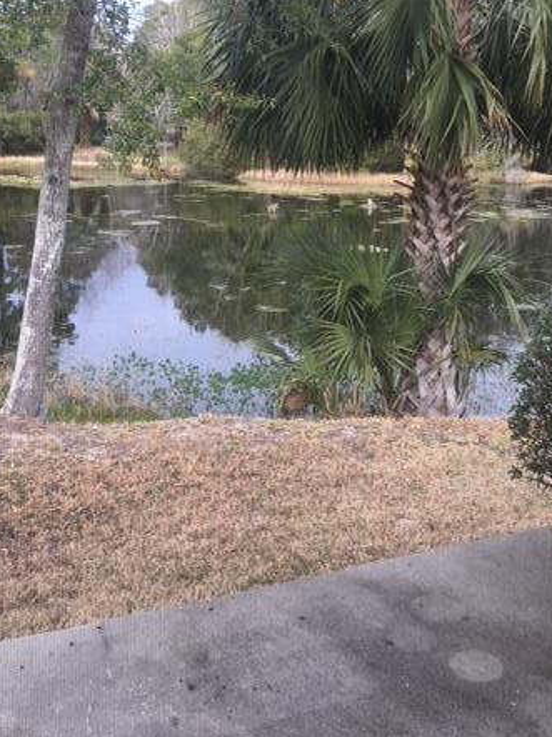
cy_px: 263
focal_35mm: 42
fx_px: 894
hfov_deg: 34.2
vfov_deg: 44.3
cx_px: 330
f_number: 2.2
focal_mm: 4.15
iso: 25
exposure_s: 1/120
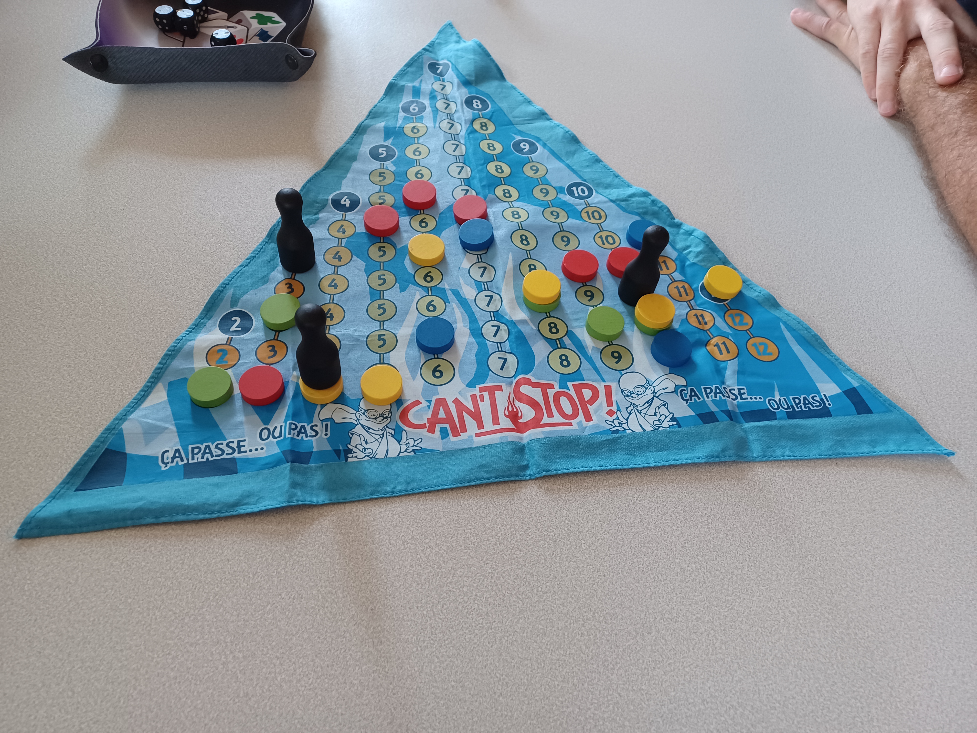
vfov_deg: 54.9
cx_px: 488
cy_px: 366
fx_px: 706
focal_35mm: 25
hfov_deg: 69.4
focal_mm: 4.6
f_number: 1.8
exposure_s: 1/33.3
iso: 320
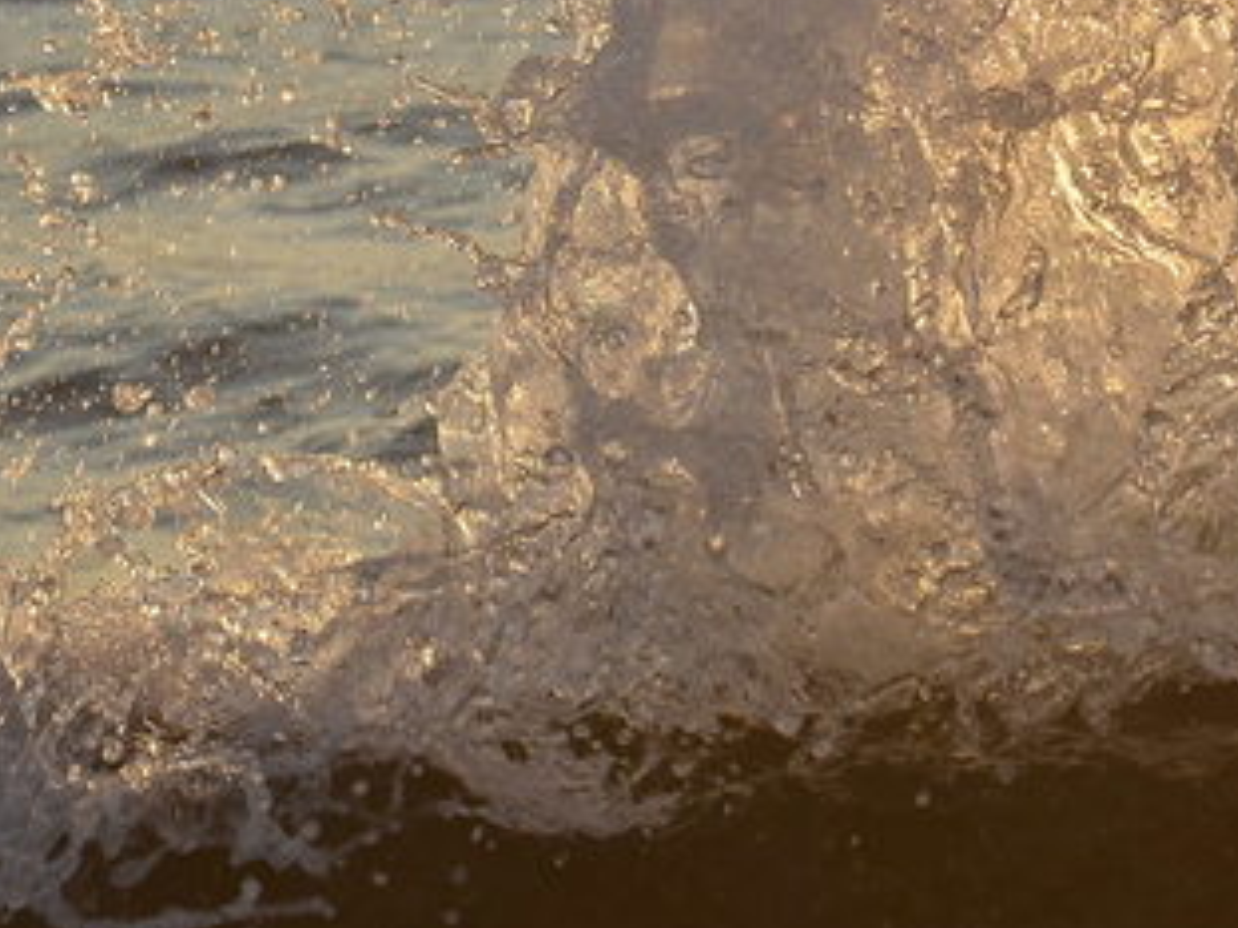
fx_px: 19841
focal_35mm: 555
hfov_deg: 3.6
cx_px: 1027
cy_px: 249
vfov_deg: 2.7
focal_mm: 200
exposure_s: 1/500
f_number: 13
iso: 320
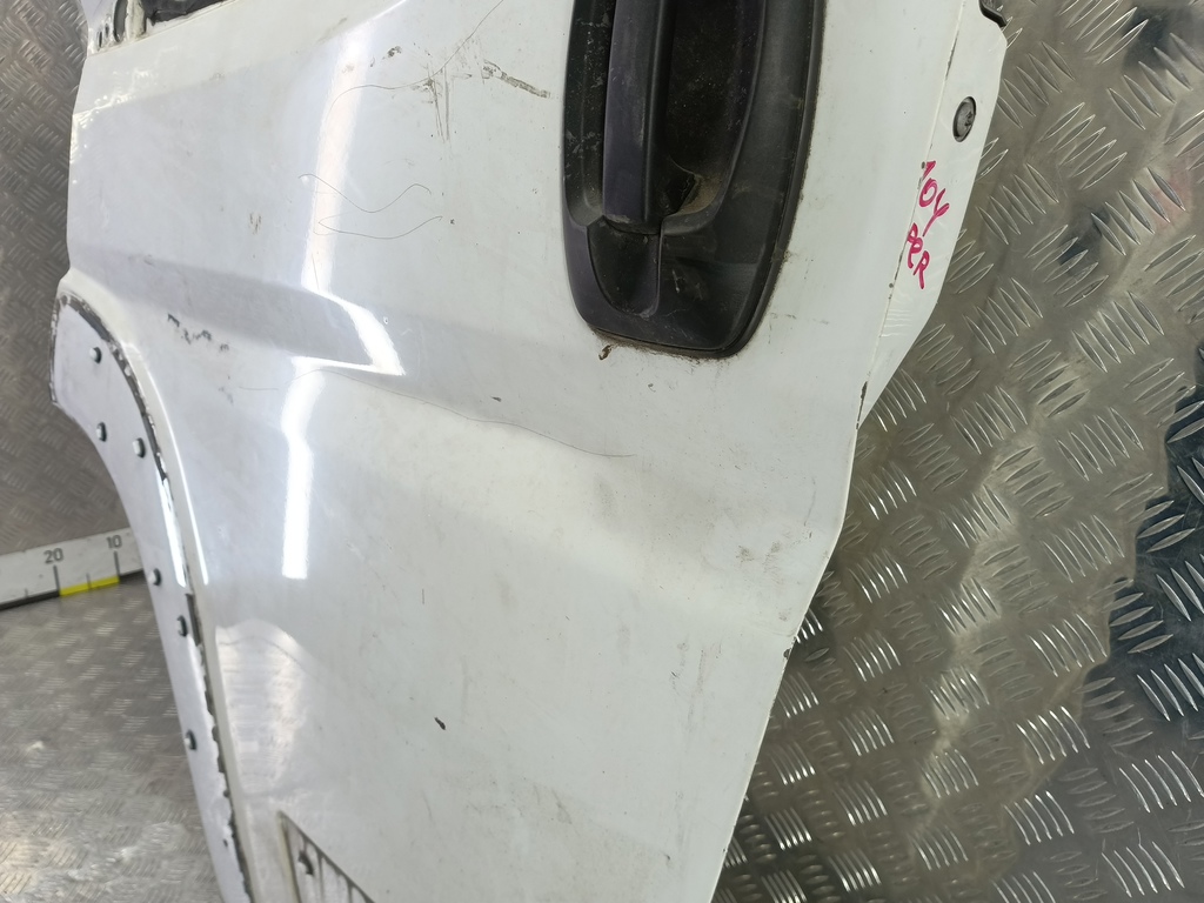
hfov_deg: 73.9
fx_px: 800
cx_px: 602
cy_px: 452
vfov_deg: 58.9
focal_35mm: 23
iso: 116
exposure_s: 1/50
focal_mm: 4.11
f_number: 1.6
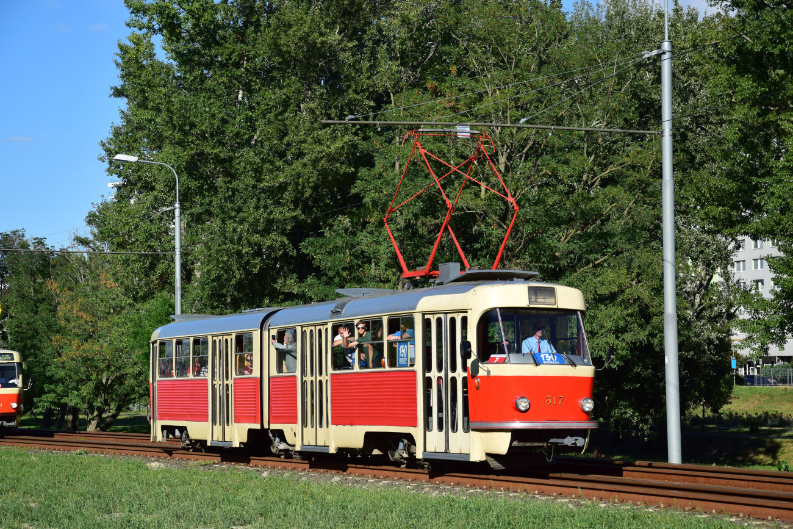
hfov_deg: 21.9
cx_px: 396
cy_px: 264
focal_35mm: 93
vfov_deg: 14.7
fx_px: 2049
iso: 200
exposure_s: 1/1000
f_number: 6.3
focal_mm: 62
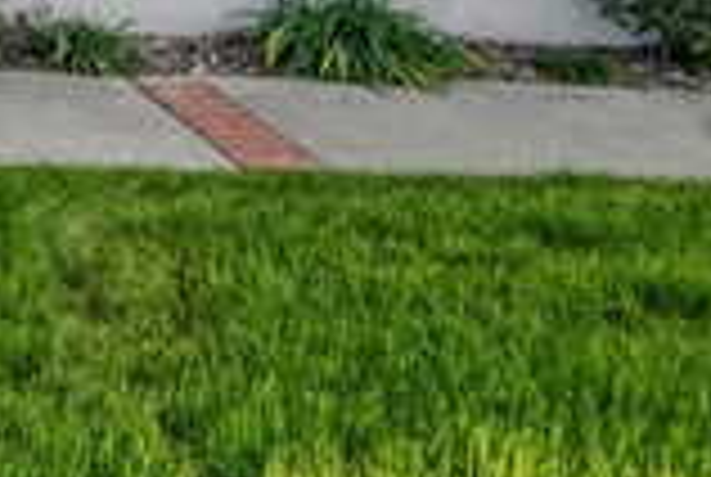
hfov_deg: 17.4
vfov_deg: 12.9
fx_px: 1919
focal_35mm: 97
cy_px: -376
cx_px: -544
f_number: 22
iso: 100
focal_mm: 16
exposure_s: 1/30
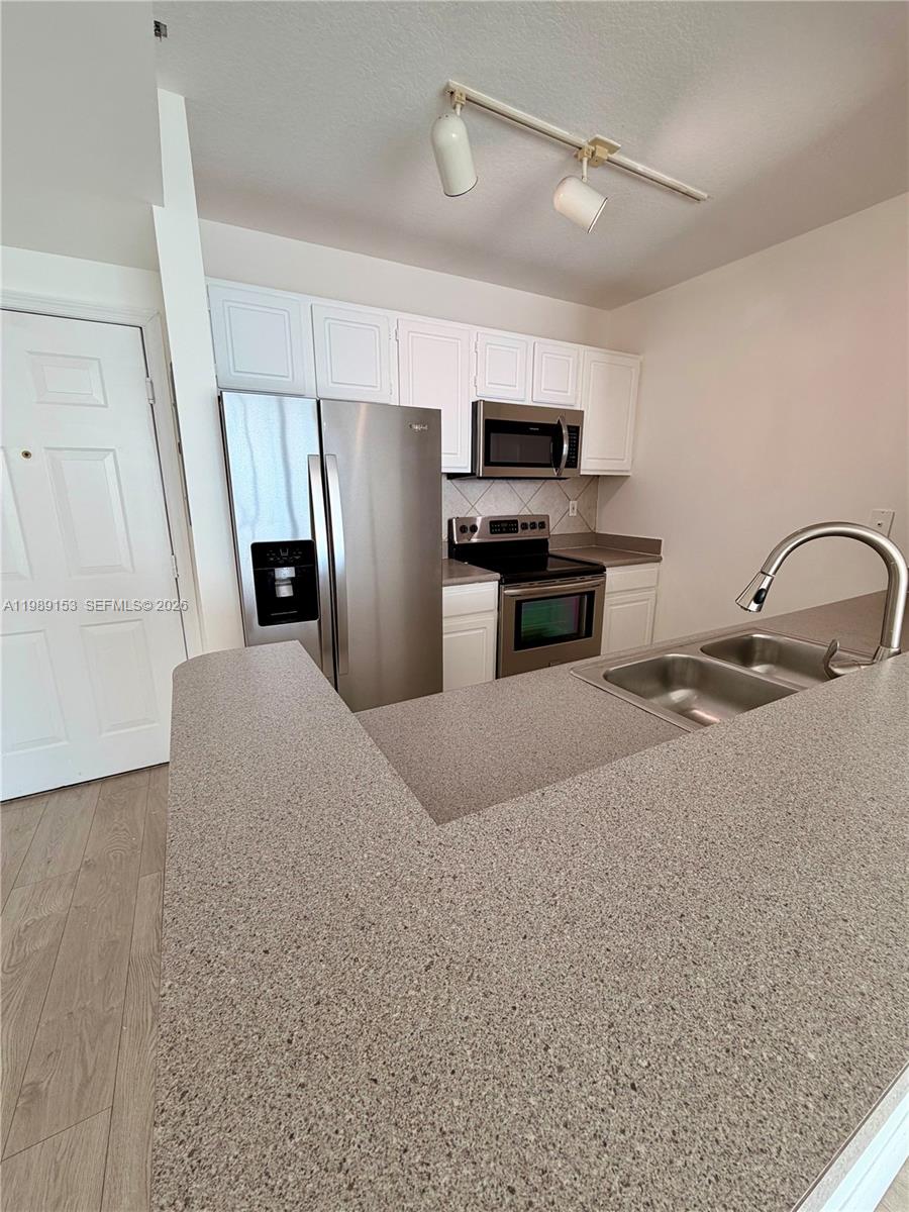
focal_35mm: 14
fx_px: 490
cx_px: 454
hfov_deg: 85.7
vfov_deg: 102.1
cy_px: 606
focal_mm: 2.22
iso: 64
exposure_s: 1/120
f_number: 2.2
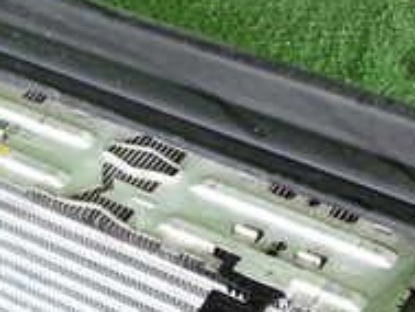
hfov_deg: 20.5
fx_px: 1140
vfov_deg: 15.4
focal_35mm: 95
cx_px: 105
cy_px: 292
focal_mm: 5.4
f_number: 2.3
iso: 640
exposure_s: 1/125
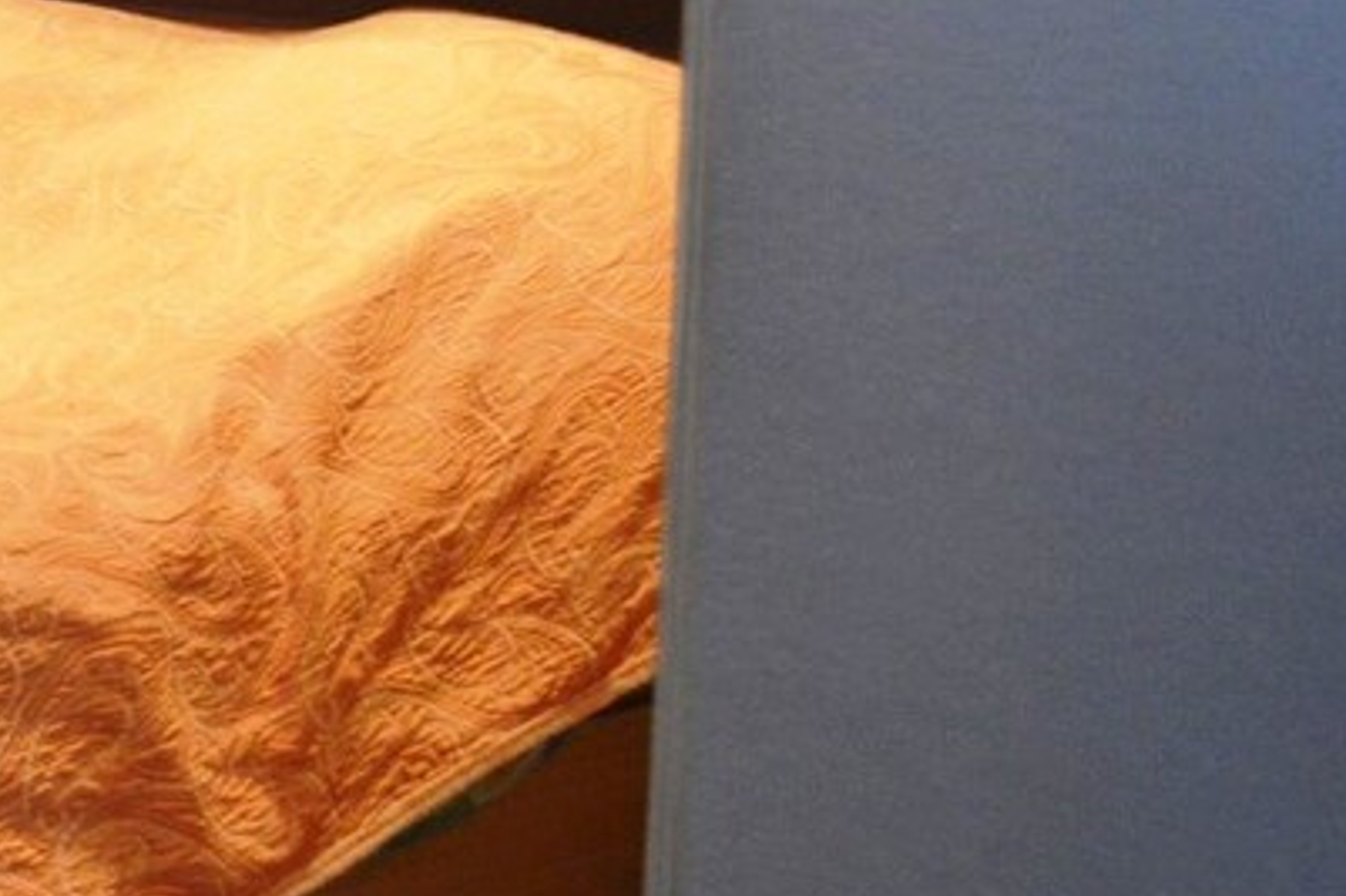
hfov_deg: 26.5
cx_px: -650
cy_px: -104
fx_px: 2081
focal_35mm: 56
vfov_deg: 22.8
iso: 1400
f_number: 3.5
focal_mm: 11
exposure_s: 1/60
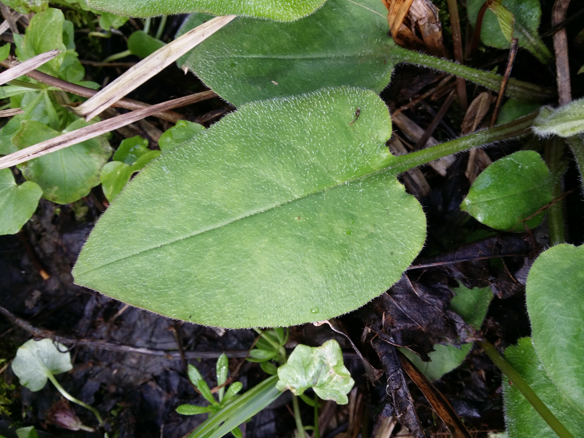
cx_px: 292
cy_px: 219
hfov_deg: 58.4
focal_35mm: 31
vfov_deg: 45.4
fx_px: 523
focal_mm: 4.13
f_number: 2.2
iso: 50
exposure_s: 1/102
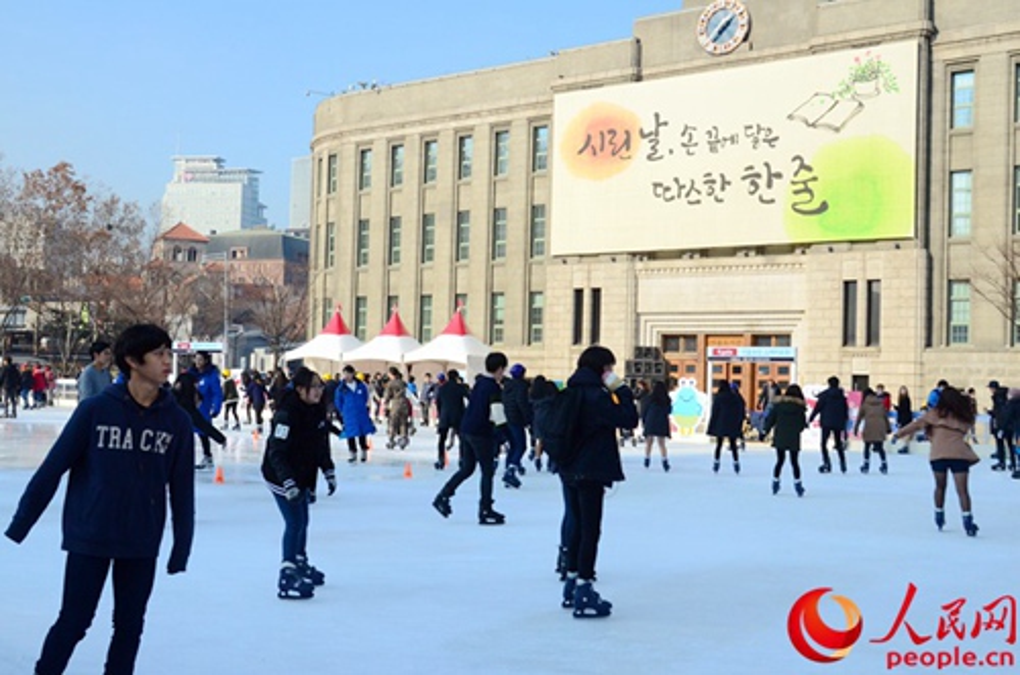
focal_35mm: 39
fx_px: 1103
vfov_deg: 34.1
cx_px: 510
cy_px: 338
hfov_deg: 49.6
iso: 1250
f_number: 16
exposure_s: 1/800
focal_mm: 26
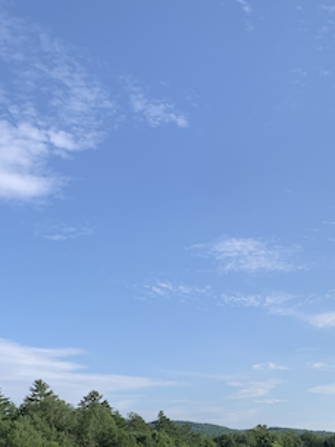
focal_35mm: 57
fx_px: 735
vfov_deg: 30.7
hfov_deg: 25.5
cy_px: 471
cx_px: 234
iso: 25
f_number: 1.8
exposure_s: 1/1779
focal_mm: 4.25
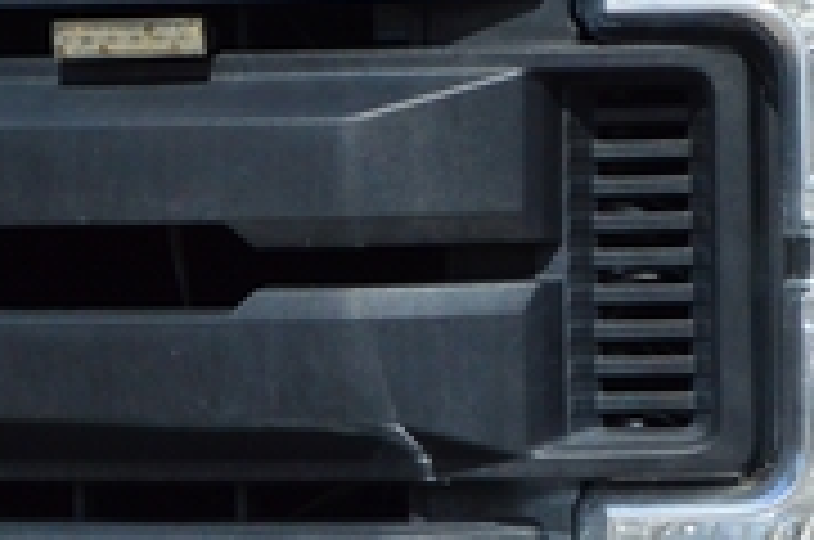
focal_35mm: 309
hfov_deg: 6.6
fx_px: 6982
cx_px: 1100
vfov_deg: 4.4
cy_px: 252
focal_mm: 31
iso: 200
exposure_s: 1/1000
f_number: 7.1
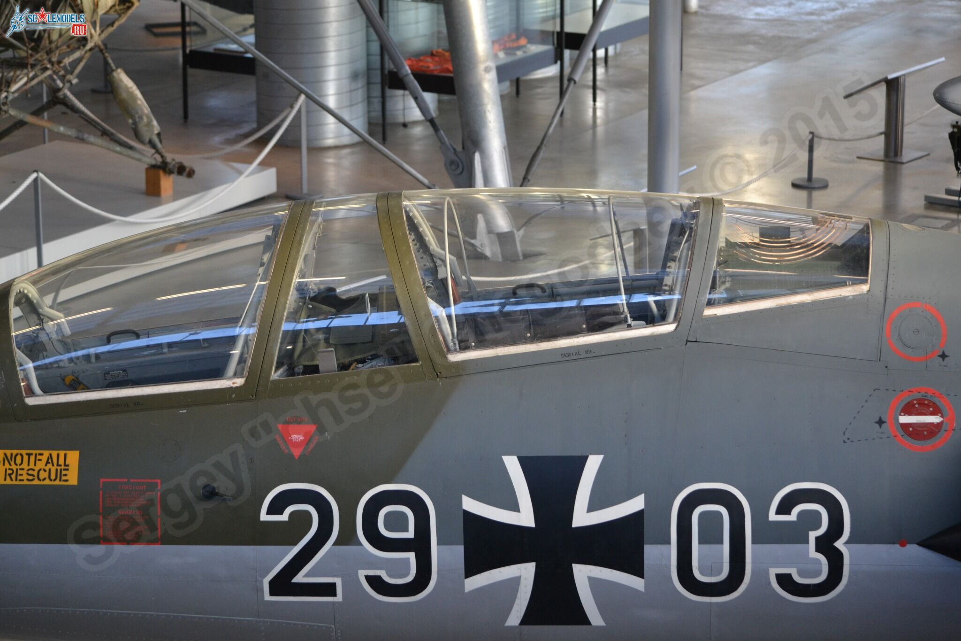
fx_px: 2883
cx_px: 480
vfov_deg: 12.7
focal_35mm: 108
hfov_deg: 18.9
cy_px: 320
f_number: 4.5
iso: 560
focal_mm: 72
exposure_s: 1/60
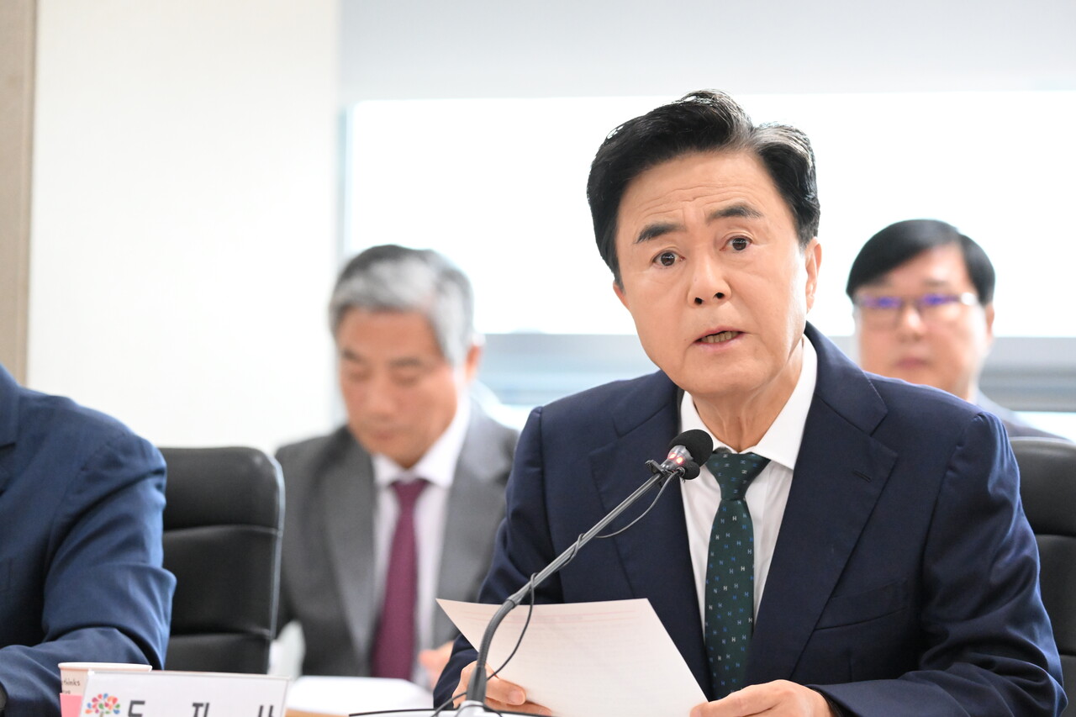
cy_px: 358
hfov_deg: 13.3
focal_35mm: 155
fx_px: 4632
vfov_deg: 8.9
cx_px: 538
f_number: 4.8
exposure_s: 1/200
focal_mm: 155
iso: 10000
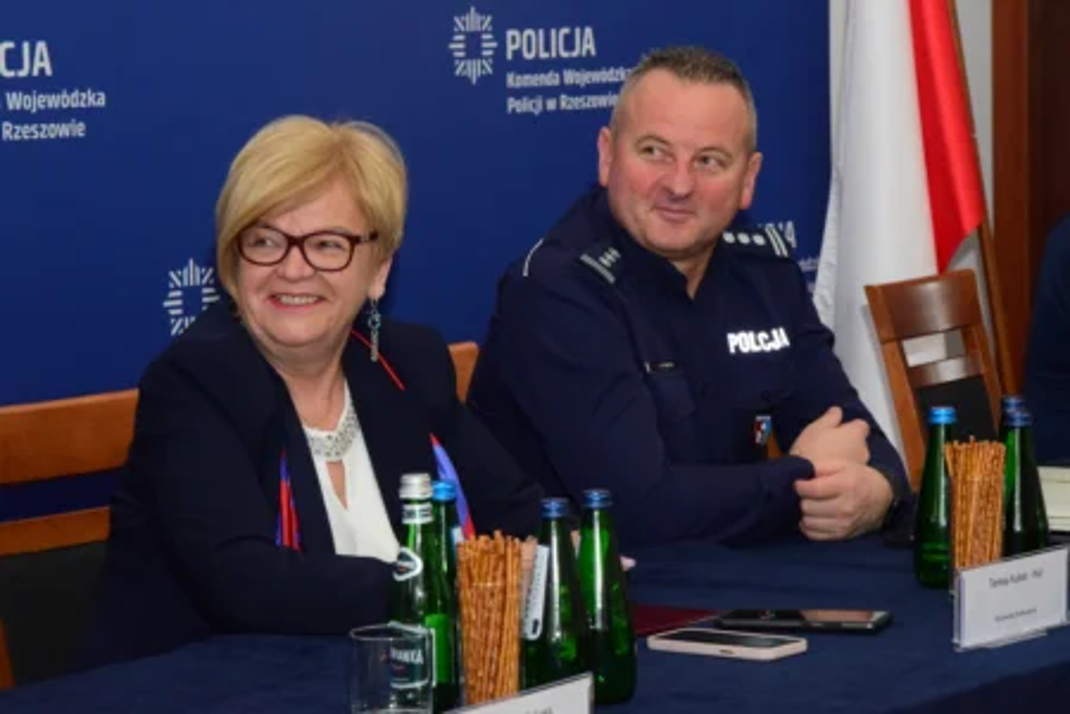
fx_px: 3789
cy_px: 357
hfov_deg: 16.1
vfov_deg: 10.8
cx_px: 535
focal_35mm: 128
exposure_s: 1/60
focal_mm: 85
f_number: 10
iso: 3200
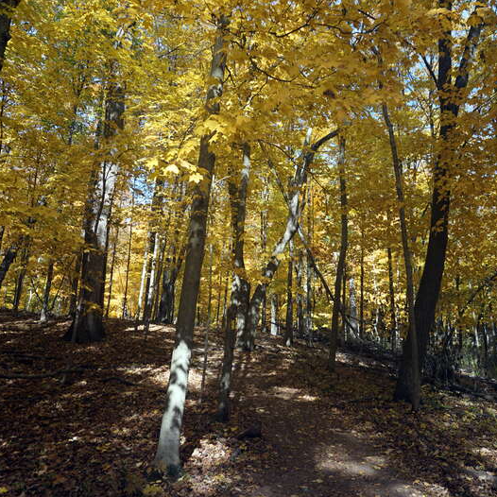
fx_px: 504
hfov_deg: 52.2
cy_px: 251
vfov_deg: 52.5
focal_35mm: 31
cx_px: 299
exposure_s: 1/160
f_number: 4.5
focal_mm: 16
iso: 100
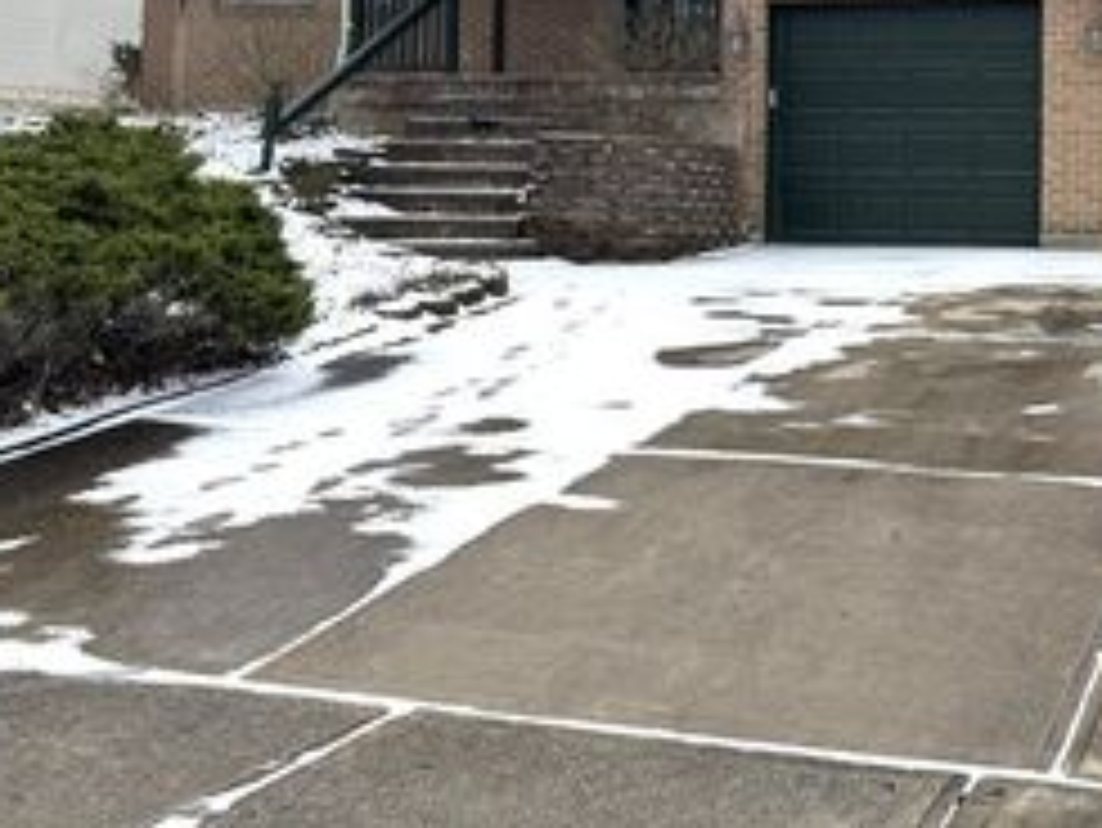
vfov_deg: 28.7
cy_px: 106
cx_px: 1066
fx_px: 1561
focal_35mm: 49
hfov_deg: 35.7
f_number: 1.78
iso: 80
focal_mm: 6.76
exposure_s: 1/2105
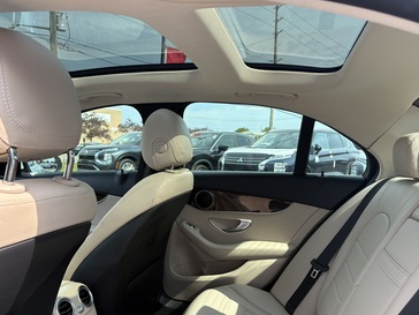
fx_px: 363
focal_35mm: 30
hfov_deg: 59.9
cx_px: 199
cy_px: 174
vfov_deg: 46.7
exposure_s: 1/660
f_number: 1.6
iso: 64
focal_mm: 5.96
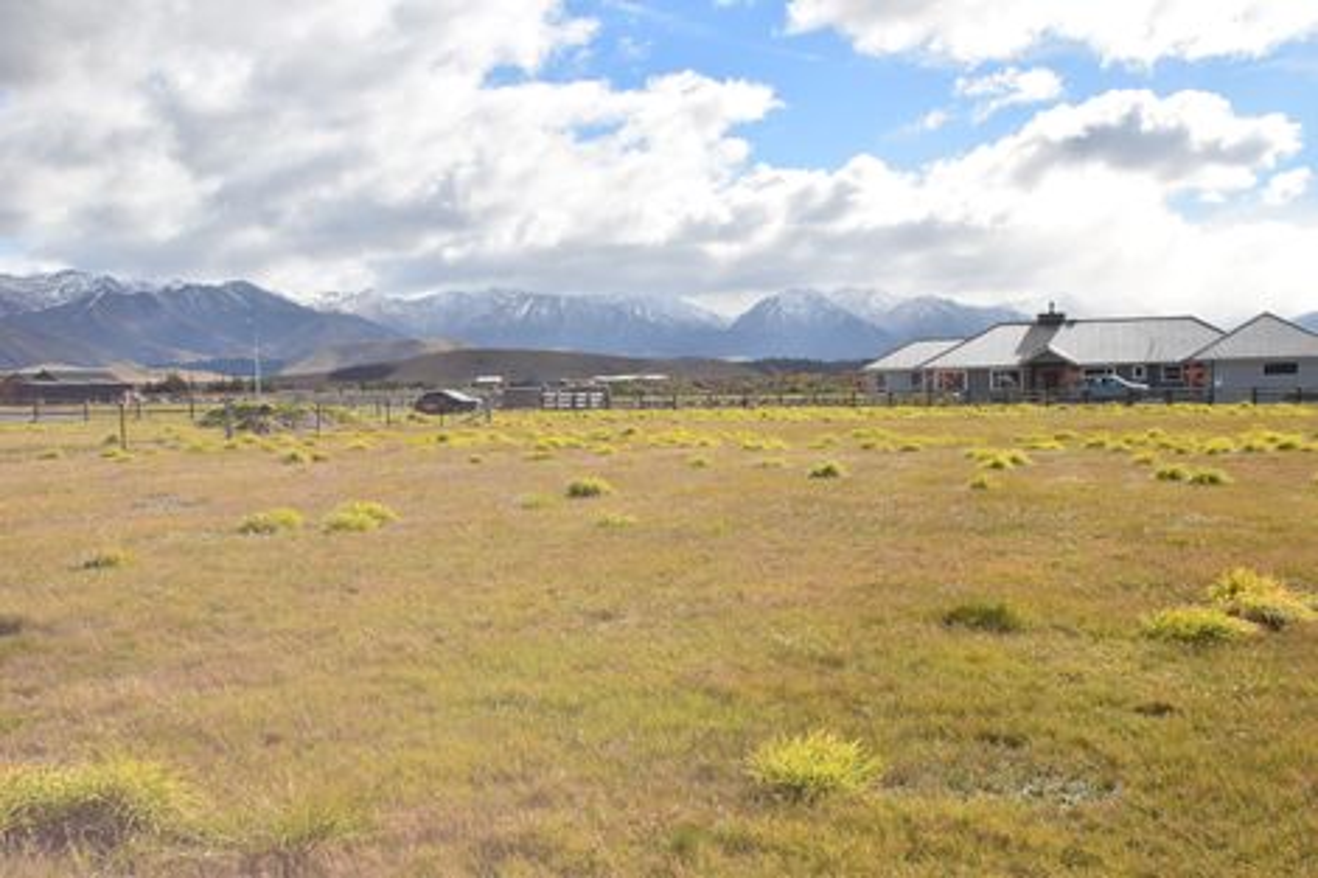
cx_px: 659
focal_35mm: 36
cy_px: 439
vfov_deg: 36.8
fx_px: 1317
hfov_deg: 53.1
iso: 100
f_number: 13
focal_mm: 24
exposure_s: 1/200
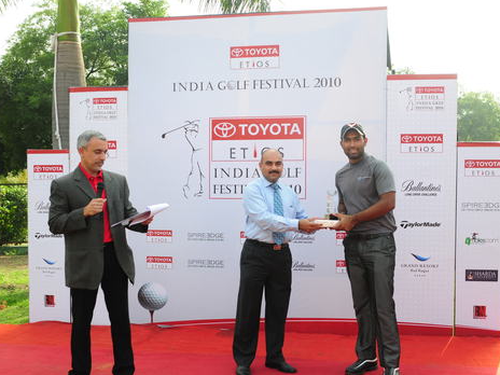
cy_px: 203
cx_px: 262
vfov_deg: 35.1
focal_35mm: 41
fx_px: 592
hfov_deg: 45.8
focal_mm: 22
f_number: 3.8
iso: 200
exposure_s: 1/500
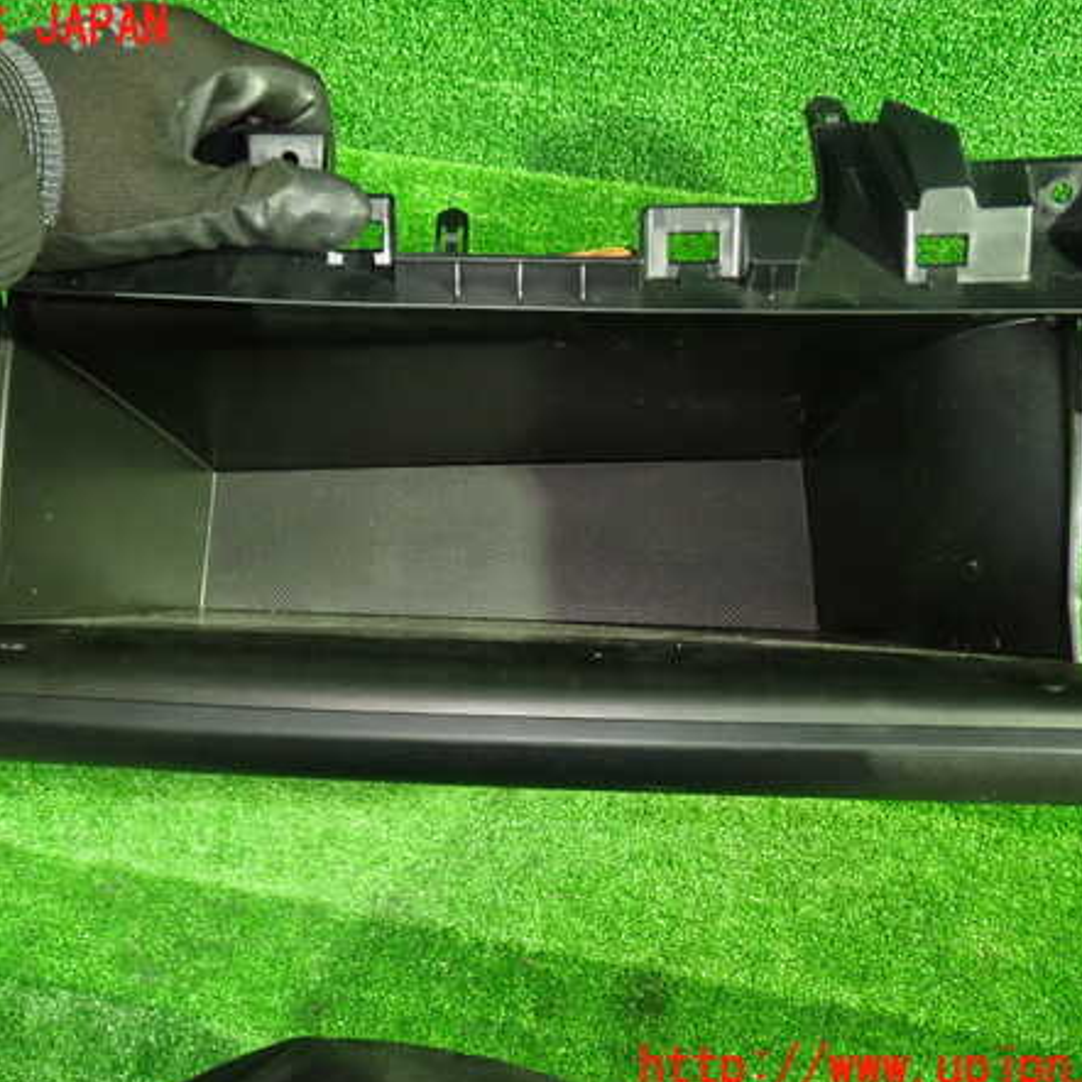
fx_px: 1273
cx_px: 458
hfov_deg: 45.9
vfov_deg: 46.0
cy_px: 548
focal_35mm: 36
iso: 800
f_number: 2.3
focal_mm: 5.4
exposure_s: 1/15
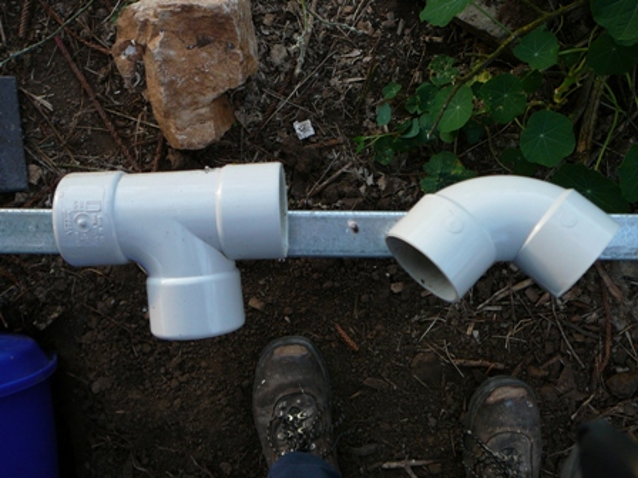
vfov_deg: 40.7
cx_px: 319
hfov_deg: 52.6
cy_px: 239
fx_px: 645
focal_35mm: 35
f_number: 2.8
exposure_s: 1/60
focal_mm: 5.2
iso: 100
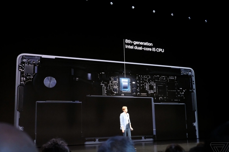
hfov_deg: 50.7
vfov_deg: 35.0
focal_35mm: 38
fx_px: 242
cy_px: 82
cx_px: 111
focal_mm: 23.3
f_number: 4
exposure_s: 1/125
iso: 8000
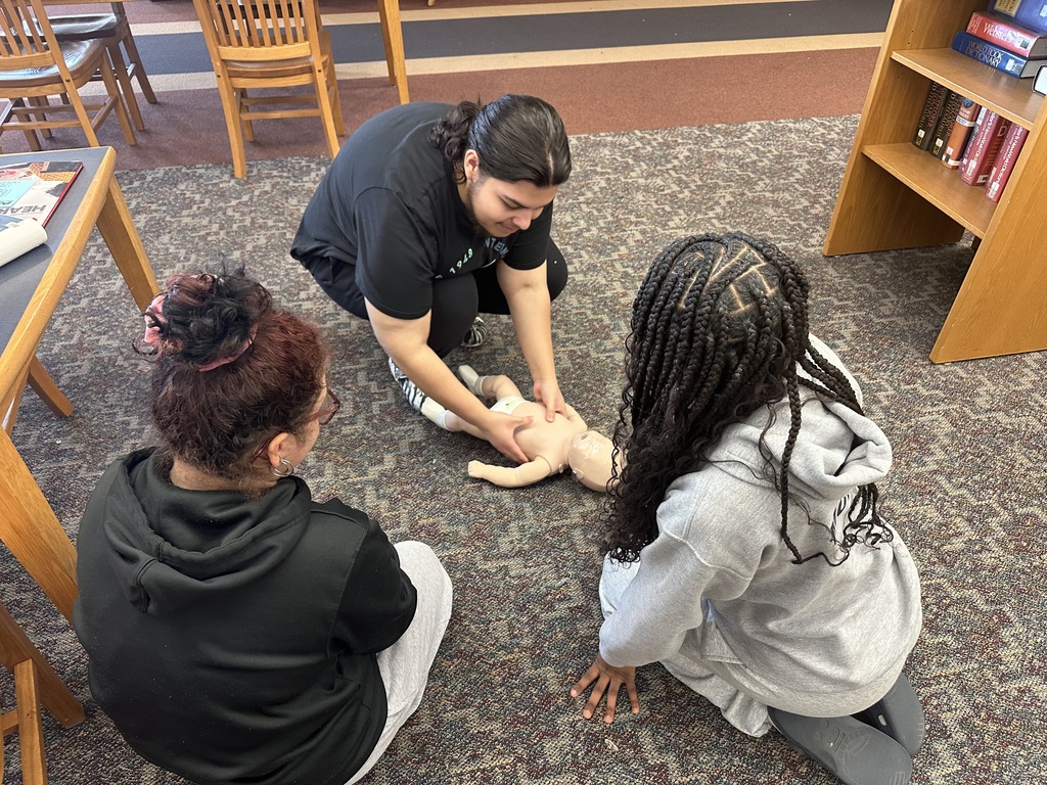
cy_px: 392
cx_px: 524
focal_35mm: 24
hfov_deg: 71.6
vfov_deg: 56.8
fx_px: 726
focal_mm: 6.86
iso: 320
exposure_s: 1/60
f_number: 1.78
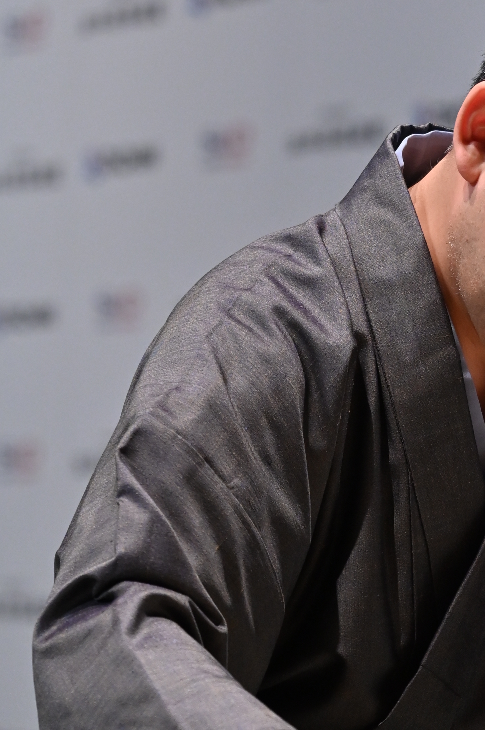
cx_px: 523
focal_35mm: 274
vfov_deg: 7.5
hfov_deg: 5.0
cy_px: 349
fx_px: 5545
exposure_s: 1/250
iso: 1600
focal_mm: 120
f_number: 4
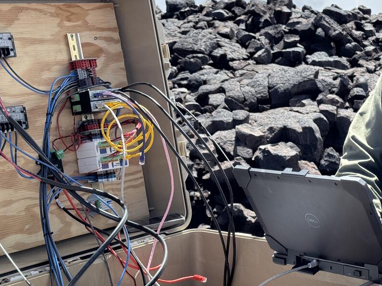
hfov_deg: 24.0
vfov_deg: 18.2
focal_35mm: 81
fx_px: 894
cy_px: 119
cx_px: 256
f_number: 1.78
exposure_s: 1/2833
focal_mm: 6.76
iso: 64
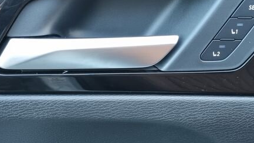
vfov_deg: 17.7
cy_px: 137
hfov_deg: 31.3
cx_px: 94
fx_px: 451
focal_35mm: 67
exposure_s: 1/50
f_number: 1.8
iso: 320
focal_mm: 5.4
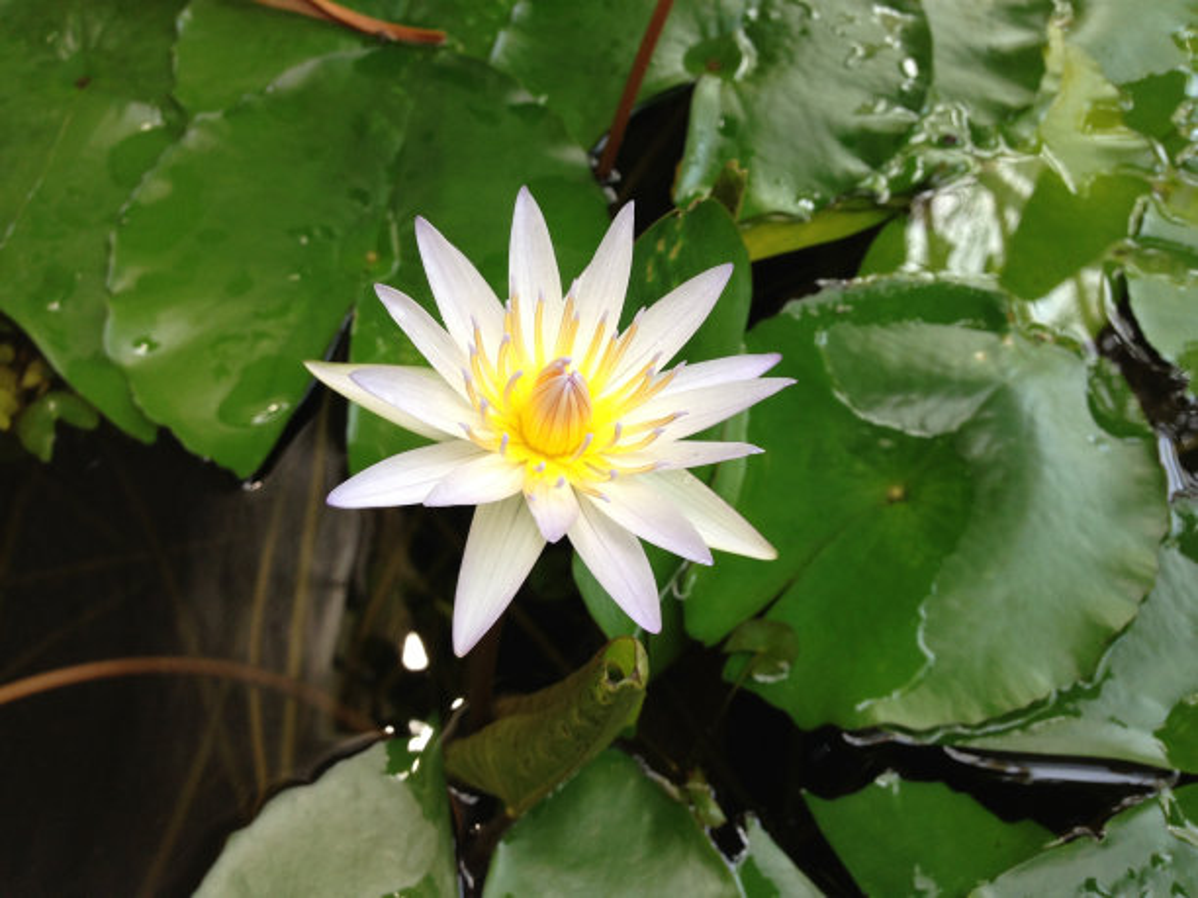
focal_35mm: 33
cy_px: 449
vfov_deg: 42.9
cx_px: 599
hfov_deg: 55.4
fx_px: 1142
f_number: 2.4
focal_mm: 4.13
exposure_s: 1/60
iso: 64
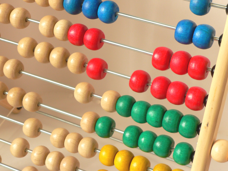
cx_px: 114
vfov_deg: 17.6
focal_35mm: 84
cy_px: 86
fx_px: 553
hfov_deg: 23.3
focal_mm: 13.9
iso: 100
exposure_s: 1/2
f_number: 8
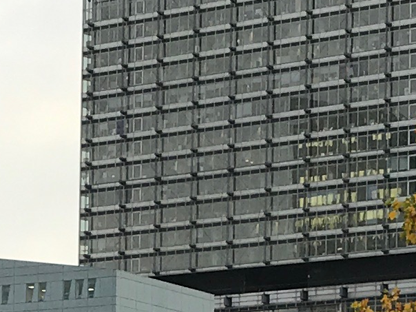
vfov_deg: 7.8
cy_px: 505
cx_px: 78
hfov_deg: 10.5
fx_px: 2247
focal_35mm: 187
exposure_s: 1/249
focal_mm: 3.99
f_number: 1.8
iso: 20
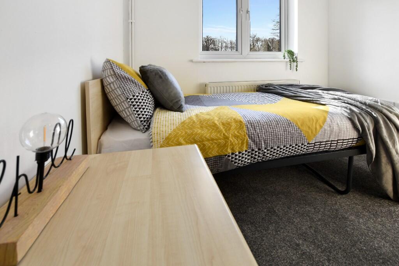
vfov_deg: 77.3
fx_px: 166
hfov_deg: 100.4
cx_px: 200
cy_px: 133
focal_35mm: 15
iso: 160
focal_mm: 10
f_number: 5.6
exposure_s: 1/40
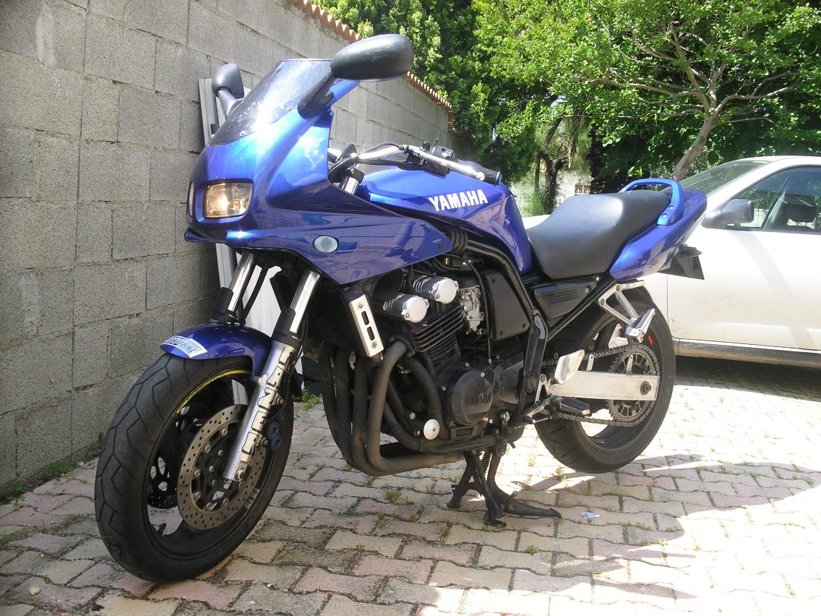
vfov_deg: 37.7
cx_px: 410
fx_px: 901
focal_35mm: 38
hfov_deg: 49.0
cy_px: 308
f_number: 5.6
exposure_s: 1/125
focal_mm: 7.8
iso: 100
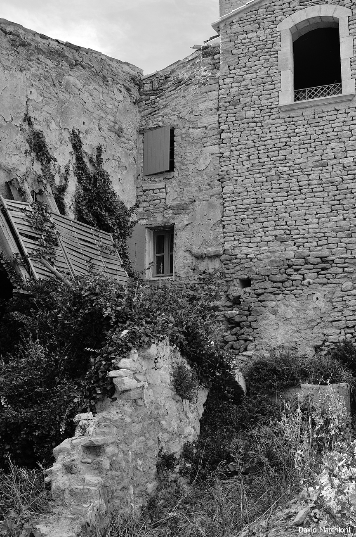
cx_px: 178
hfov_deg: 31.8
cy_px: 268
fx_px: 625
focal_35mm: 42
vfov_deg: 46.5
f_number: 5.6
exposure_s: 1/750
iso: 200
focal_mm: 28
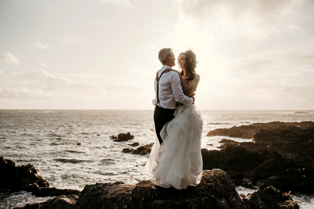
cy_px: 104
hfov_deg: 54.4
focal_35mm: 35
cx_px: 157
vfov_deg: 37.9
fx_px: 305
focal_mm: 35
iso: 50
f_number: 2.5
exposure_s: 1/3200
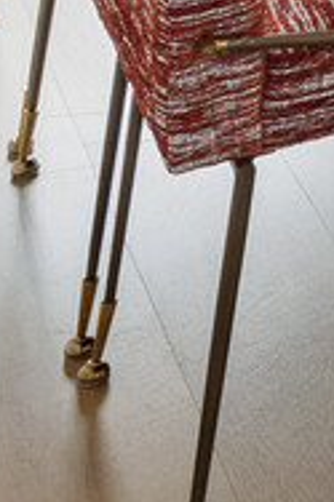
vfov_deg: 11.6
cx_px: 1291
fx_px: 1896
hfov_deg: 7.5
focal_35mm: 136
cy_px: -806
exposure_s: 1
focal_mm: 17
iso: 100
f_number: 8
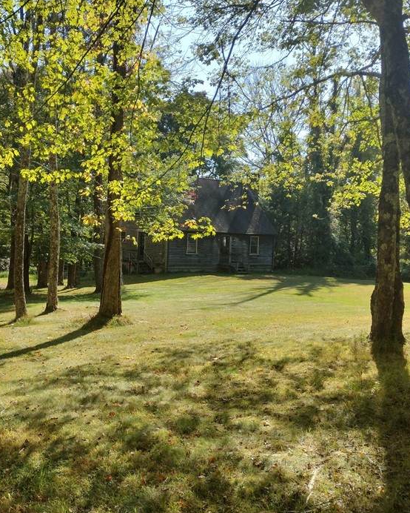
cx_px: 206
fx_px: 591
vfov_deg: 46.8
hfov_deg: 38.2
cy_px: 259
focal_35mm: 39
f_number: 1.7
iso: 100
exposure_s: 1/1672
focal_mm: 4.71
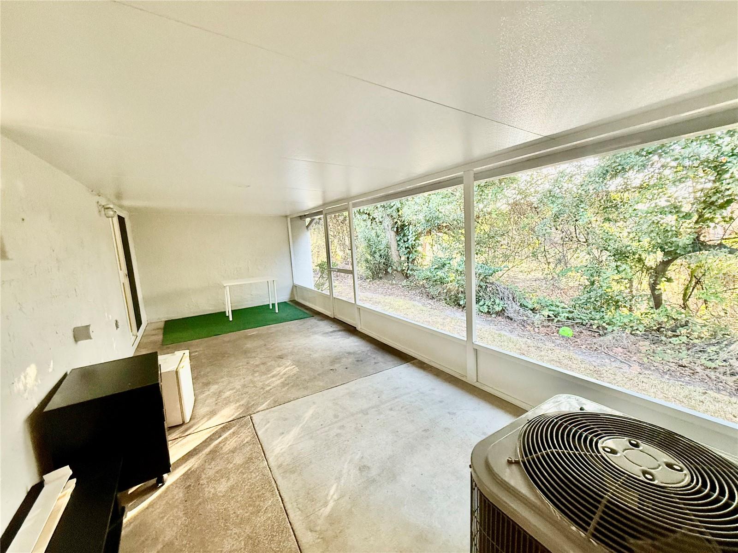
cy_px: 276
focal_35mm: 14
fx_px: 298
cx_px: 369
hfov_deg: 102.1
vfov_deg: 85.7
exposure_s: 1/60
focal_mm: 2.22
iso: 320
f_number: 2.2
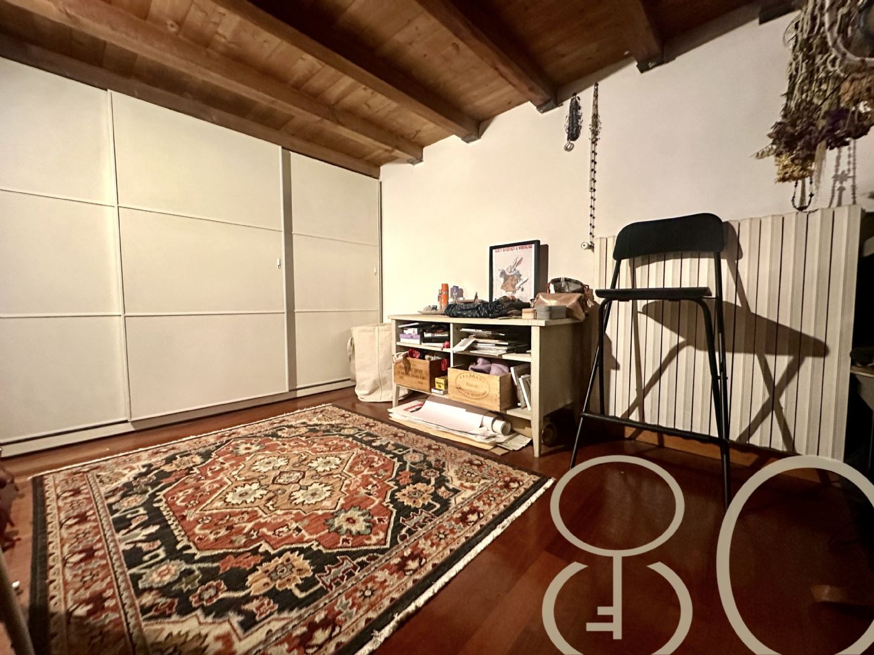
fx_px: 353
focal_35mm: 14
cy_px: 328
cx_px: 437
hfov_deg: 102.1
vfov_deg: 85.7
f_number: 2.2
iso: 1000
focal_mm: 2.22
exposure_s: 1/50
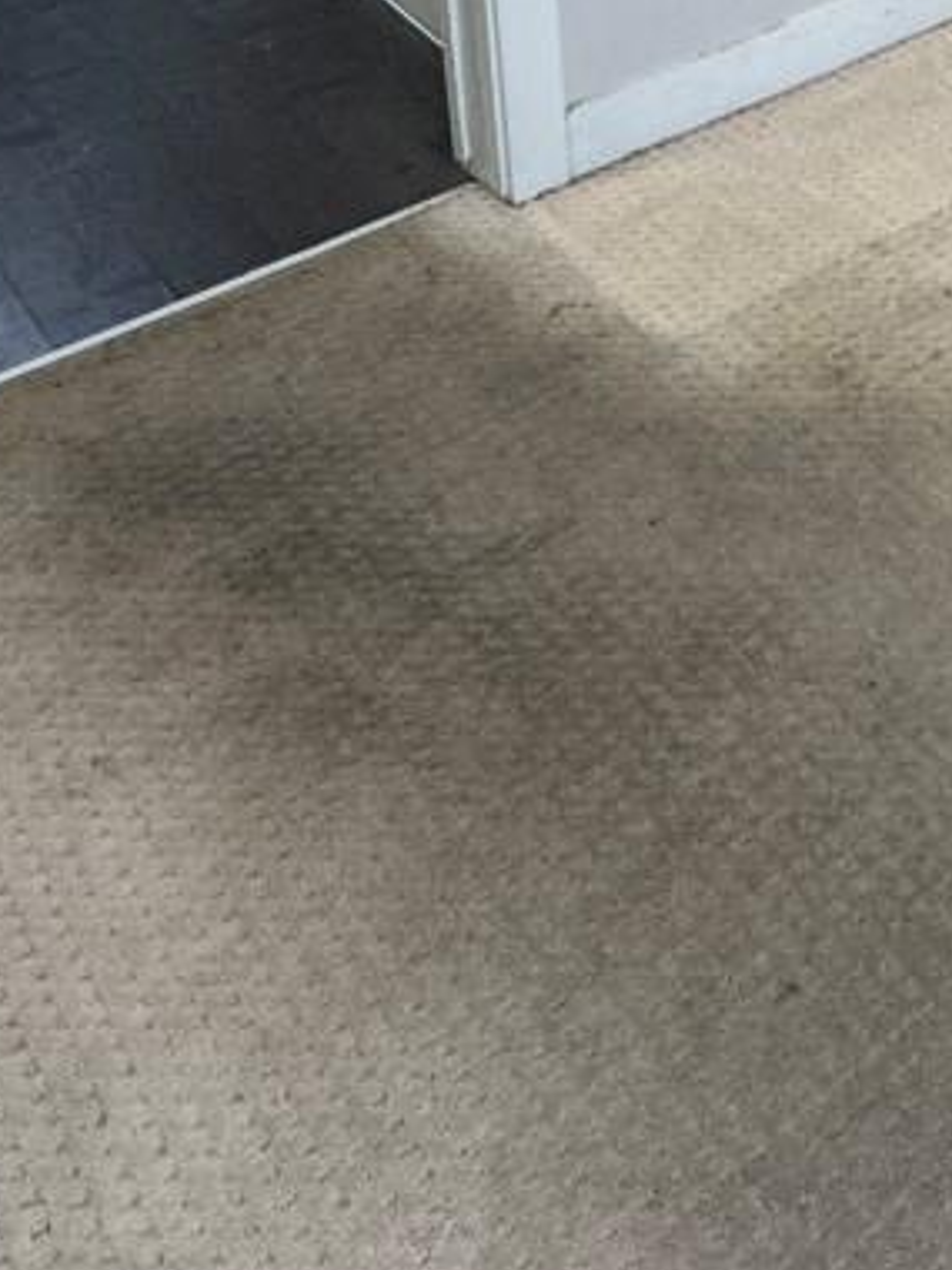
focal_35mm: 53
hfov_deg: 22.8
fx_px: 1943
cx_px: 1393
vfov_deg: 27.8
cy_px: -508
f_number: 2.2
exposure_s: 1/60
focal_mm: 2.22
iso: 160
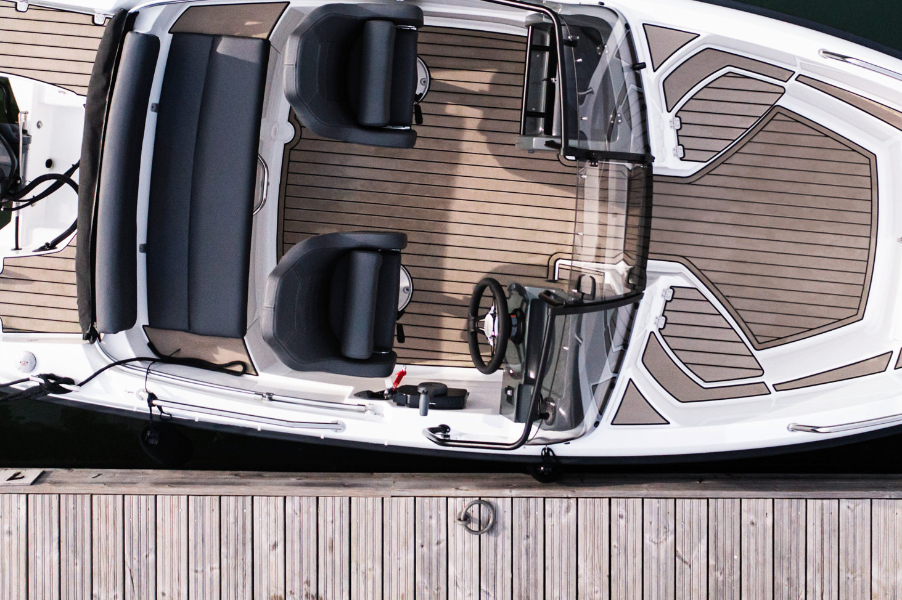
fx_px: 1227
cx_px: 505
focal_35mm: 49
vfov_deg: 26.8
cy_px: 92
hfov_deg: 40.3
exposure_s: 1/800
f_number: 2.8
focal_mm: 10.26
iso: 400
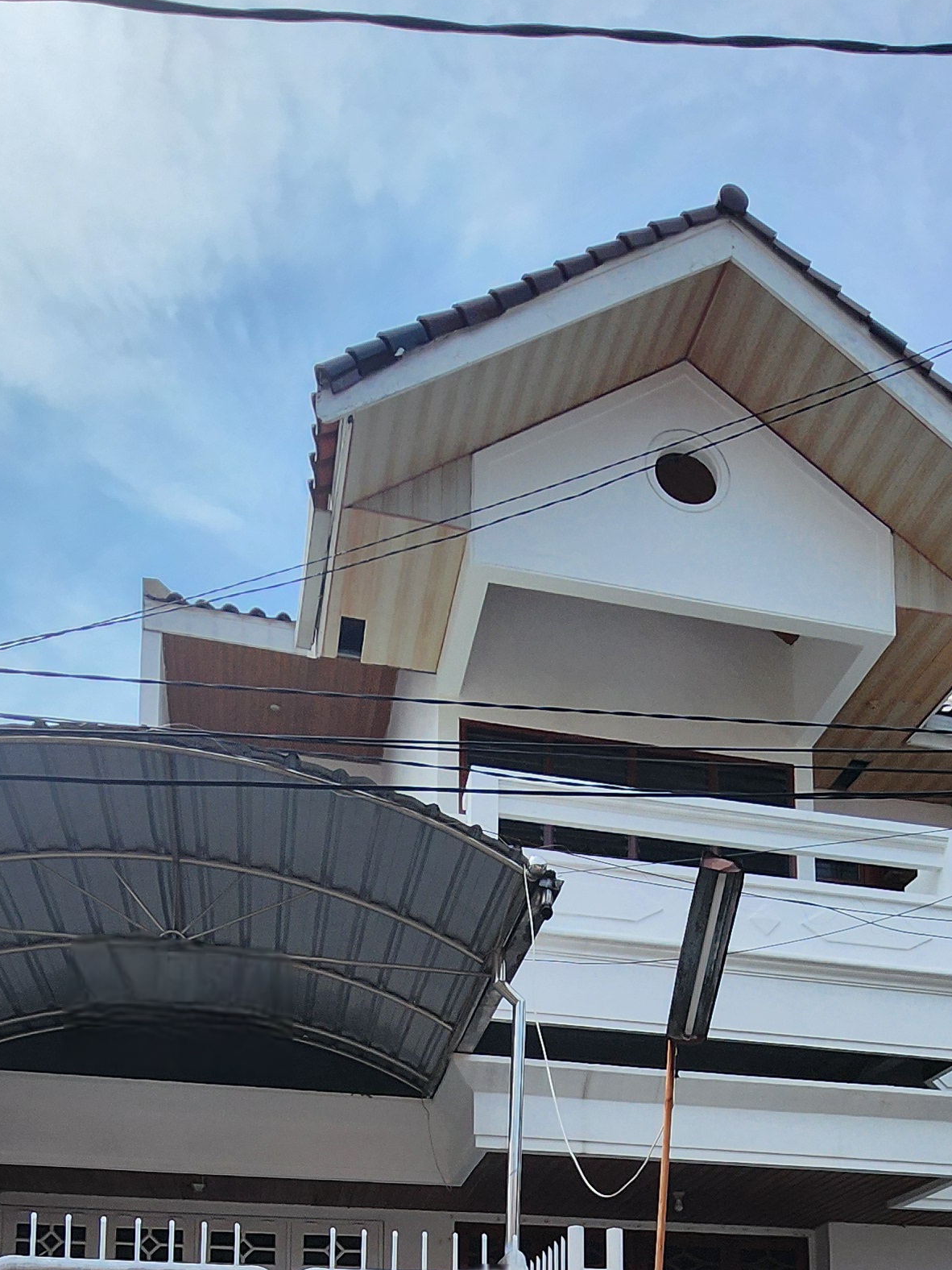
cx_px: 586
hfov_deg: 42.7
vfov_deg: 45.2
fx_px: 1210
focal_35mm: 33
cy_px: 1316
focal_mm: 2.2
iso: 50
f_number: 2.2
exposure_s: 1/3333
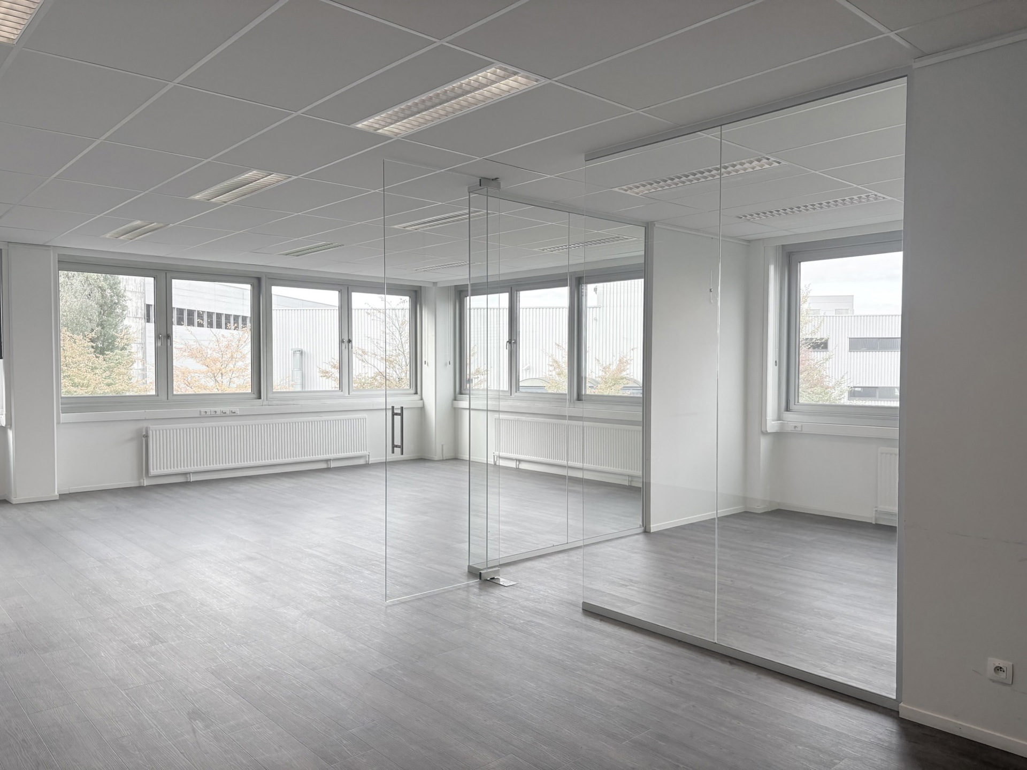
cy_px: 385
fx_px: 771
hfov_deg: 67.3
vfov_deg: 53.1
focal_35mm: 26
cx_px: 514
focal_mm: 5.96
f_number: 1.6
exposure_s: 1/243
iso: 64
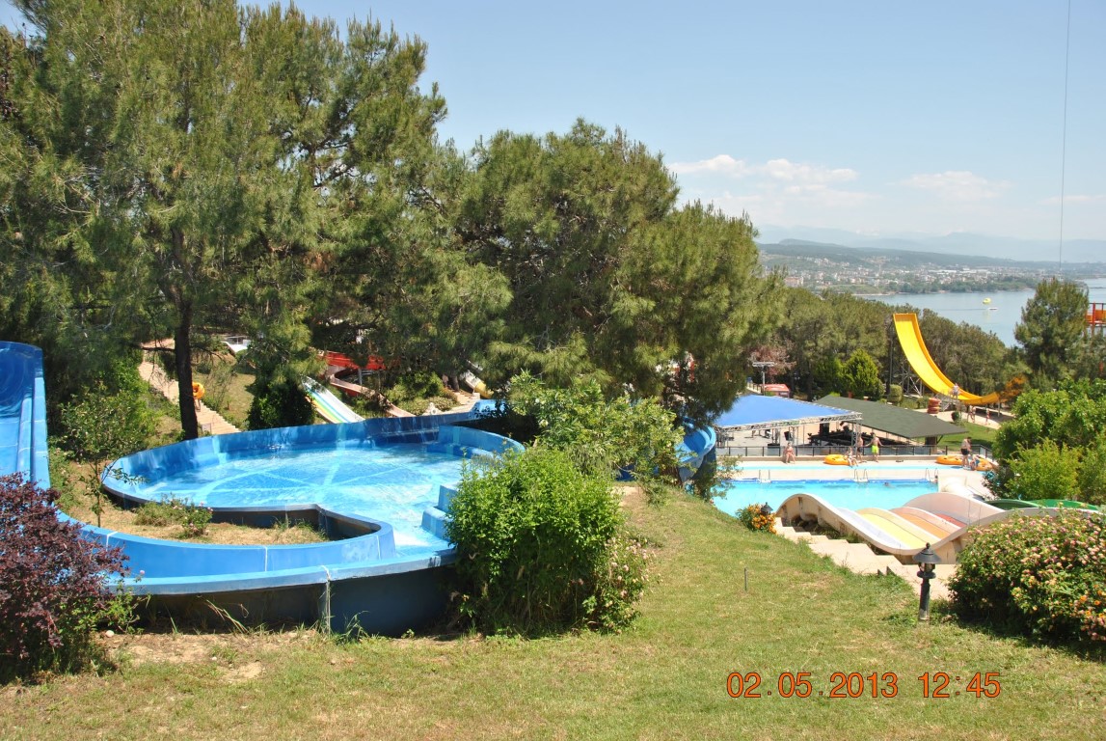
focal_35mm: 27
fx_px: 831
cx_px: 553
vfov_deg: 48.1
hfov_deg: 67.3
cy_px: 370
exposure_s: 1/200
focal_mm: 18
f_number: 7.1
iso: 100
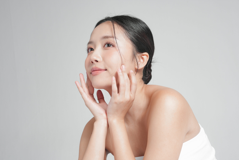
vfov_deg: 23.0
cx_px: 118
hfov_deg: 33.9
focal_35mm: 59
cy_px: 81
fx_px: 392
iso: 160
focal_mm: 58
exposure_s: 1/125
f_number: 8
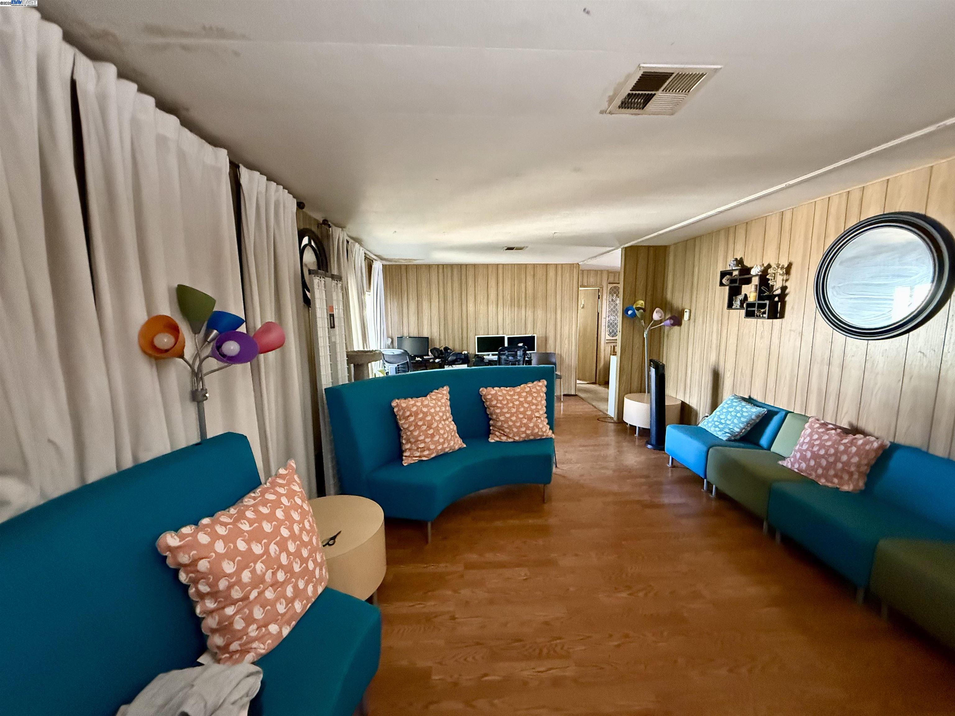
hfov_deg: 102.1
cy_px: 358
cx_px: 478
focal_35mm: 14
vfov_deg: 85.7
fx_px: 386
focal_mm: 2.22
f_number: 2.2
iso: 1250
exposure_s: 1/60
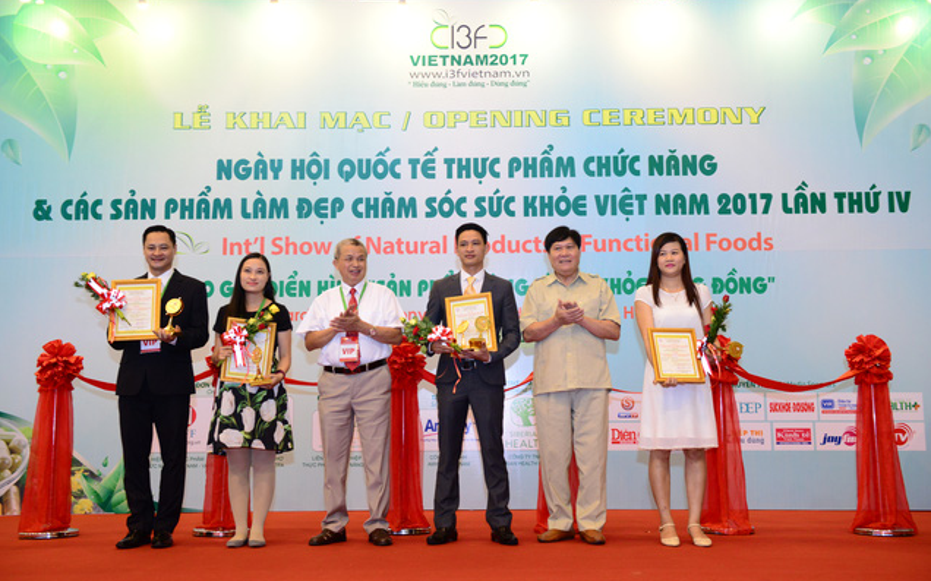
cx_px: 467
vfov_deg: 32.7
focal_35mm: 39
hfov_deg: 50.4
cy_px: 295
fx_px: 989
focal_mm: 38
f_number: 4
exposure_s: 1/80
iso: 2500
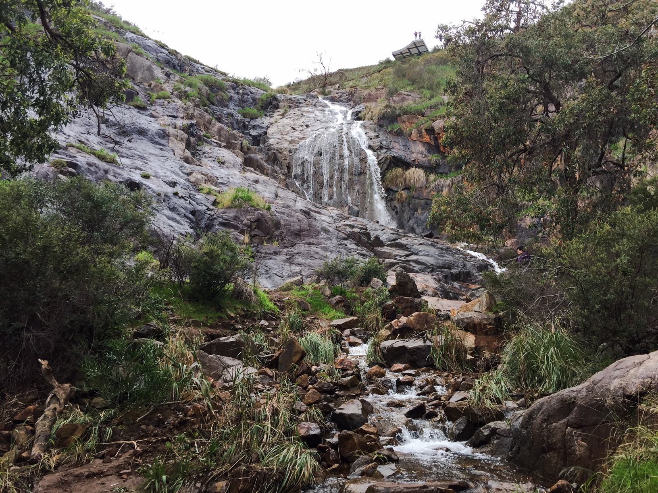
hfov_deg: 61.7
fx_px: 551
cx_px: 329
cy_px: 246
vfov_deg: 48.2
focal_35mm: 29
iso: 32
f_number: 2.2
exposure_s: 1/231
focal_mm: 4.15
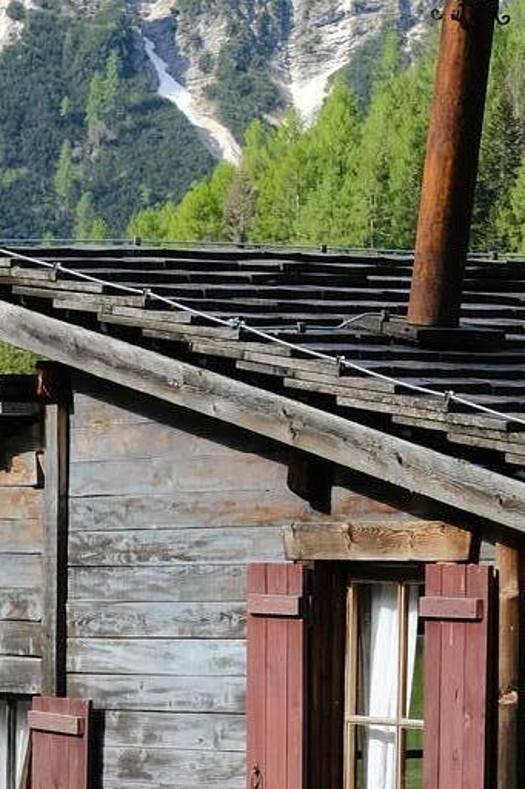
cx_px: -333
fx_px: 4903
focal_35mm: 224
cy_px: 994
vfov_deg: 9.1
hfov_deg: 6.0
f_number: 8
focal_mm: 37.6
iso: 250
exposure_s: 1/125
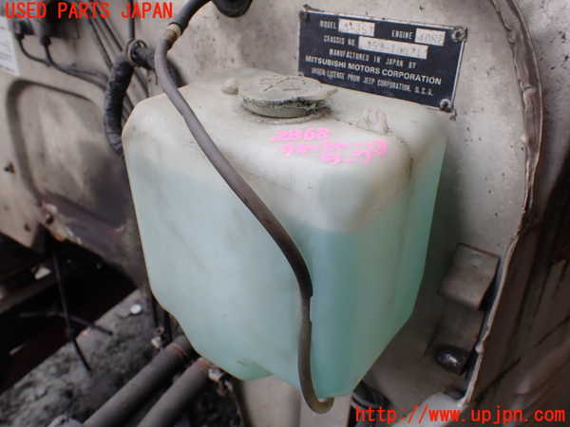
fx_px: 494
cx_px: 285
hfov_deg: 60.0
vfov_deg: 46.8
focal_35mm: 30
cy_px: 214
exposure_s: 1/160
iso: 100
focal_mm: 5.4
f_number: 3.2
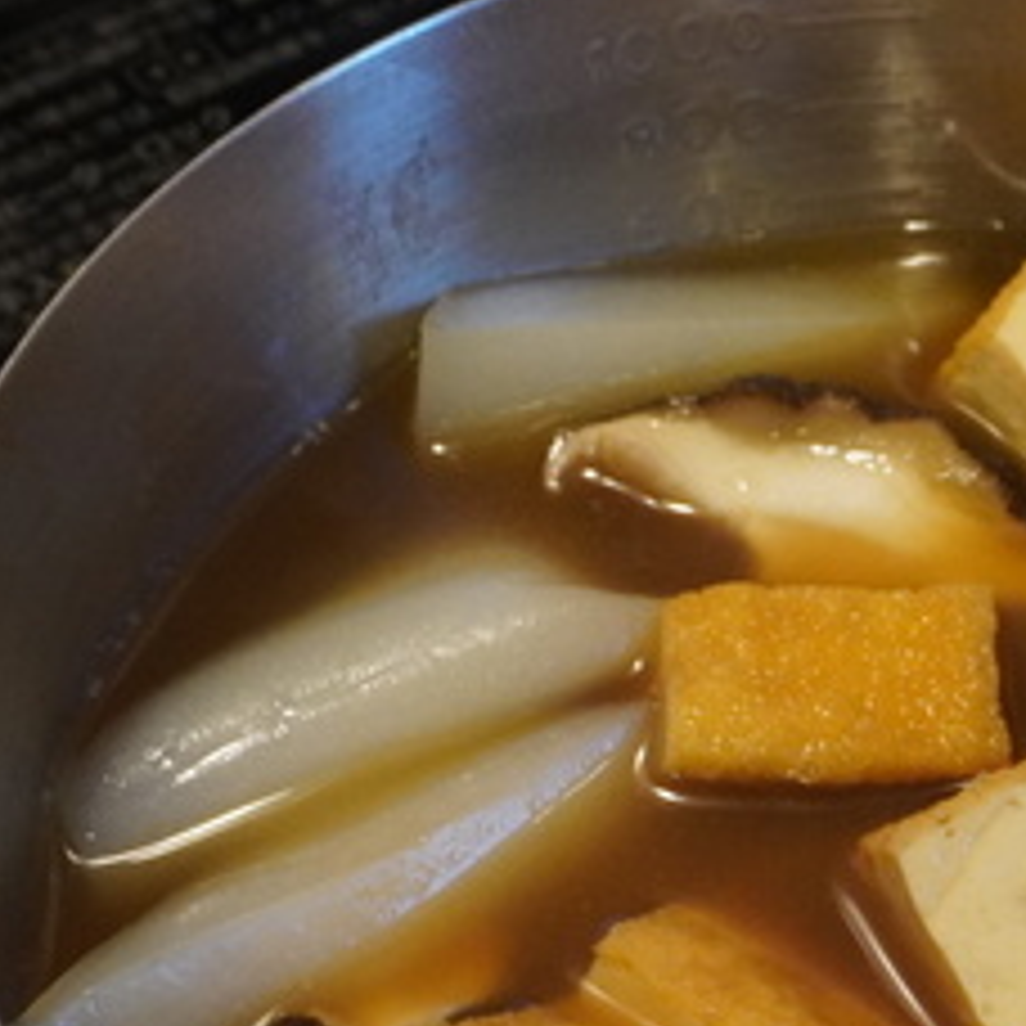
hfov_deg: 18.0
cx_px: 927
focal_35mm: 95
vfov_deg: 18.1
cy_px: 783
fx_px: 3195
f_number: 8
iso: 4000
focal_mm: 25
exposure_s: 1/40
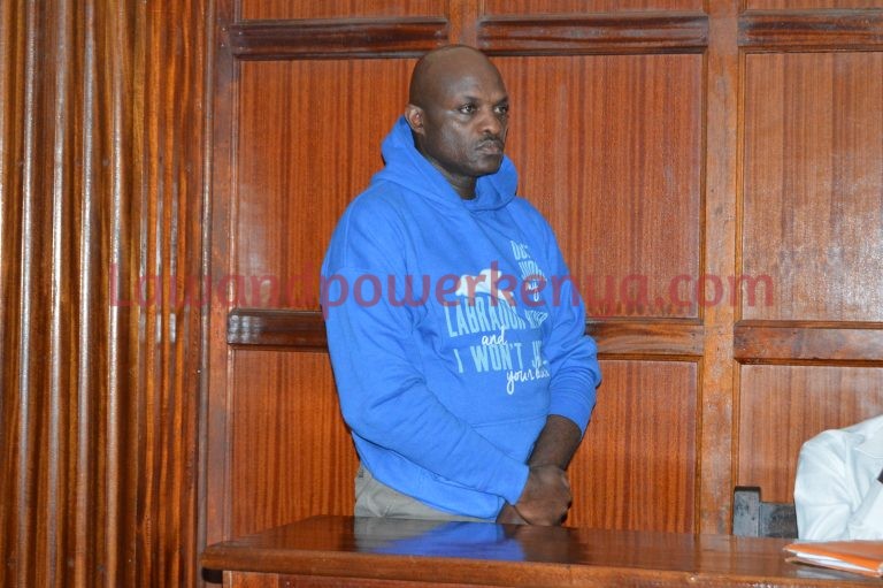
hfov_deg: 24.6
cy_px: 294
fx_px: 2022
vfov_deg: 16.5
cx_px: 442
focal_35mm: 82
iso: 3200
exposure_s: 1/60
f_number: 5.6
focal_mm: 55
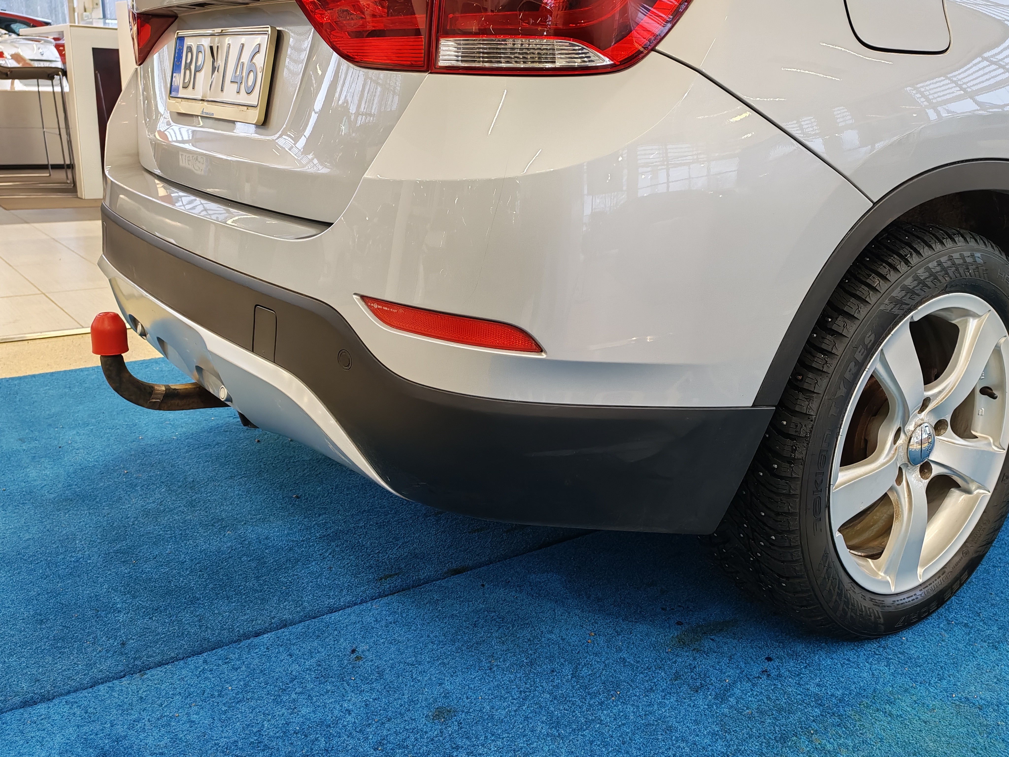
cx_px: 504
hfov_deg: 54.0
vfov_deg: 41.8
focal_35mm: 34
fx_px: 991
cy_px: 378
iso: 500
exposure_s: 1/100
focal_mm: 6.12
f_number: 1.9
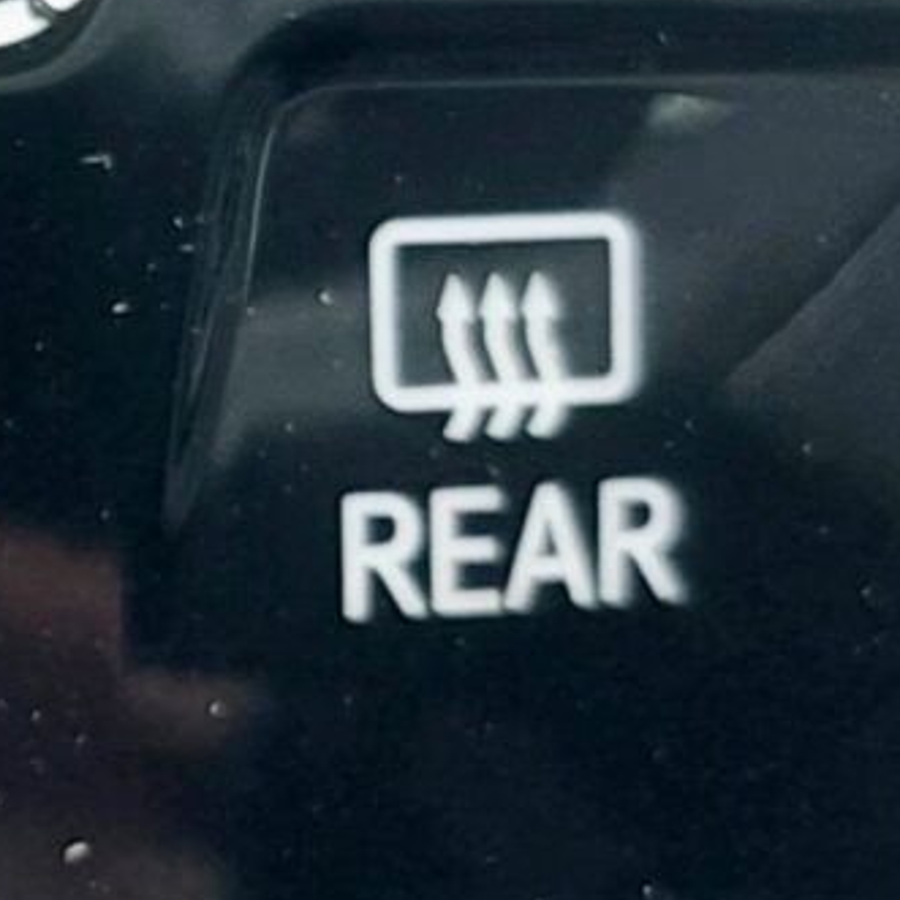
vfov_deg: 10.2
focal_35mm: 171
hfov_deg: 9.9
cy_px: 46
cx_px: -514
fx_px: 5030
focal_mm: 5.23
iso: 50
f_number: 1.8
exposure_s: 1/50
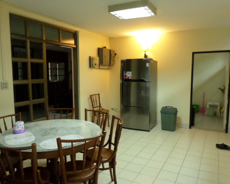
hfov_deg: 64.1
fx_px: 184
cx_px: 111
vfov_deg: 53.2
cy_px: 95
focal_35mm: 27
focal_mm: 4.5
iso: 400
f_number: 2.5
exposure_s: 1/30
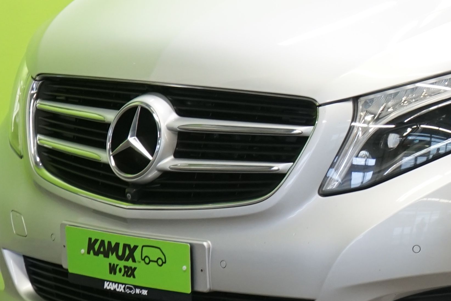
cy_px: 39
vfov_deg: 8.3
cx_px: 629
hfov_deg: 12.1
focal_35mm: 164
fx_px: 2055
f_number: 5.6
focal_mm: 45
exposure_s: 1/30
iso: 800
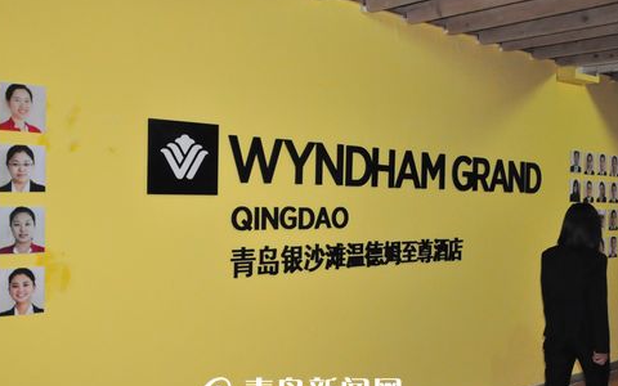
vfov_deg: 30.5
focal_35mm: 42
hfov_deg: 47.2
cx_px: 301
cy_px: 205
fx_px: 707
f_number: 3.8
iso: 3200
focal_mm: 24
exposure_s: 1/100
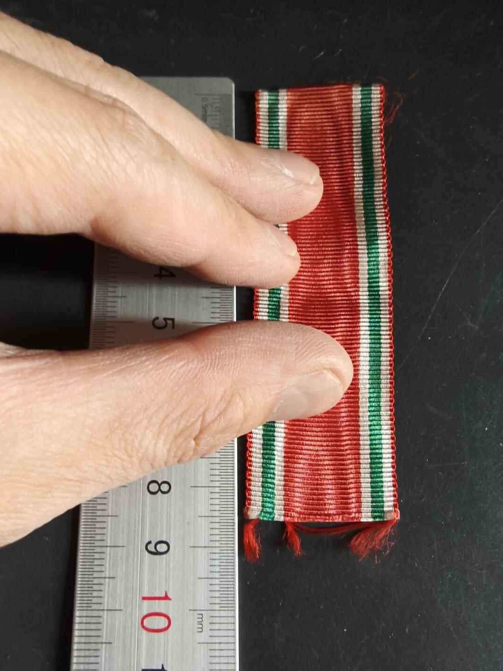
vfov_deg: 61.1
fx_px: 562
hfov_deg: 47.9
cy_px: 404
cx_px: 304
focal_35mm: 29
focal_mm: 2.32
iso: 640
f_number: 2
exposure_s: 1/50
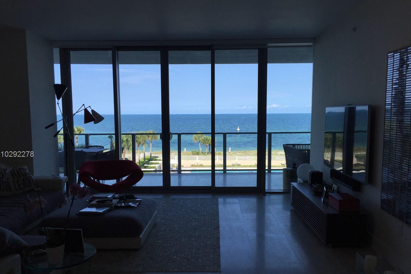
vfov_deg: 42.2
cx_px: 205
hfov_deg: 60.3
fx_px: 354
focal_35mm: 31
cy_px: 155
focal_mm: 4.15
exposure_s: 1/460
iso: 32
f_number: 2.2
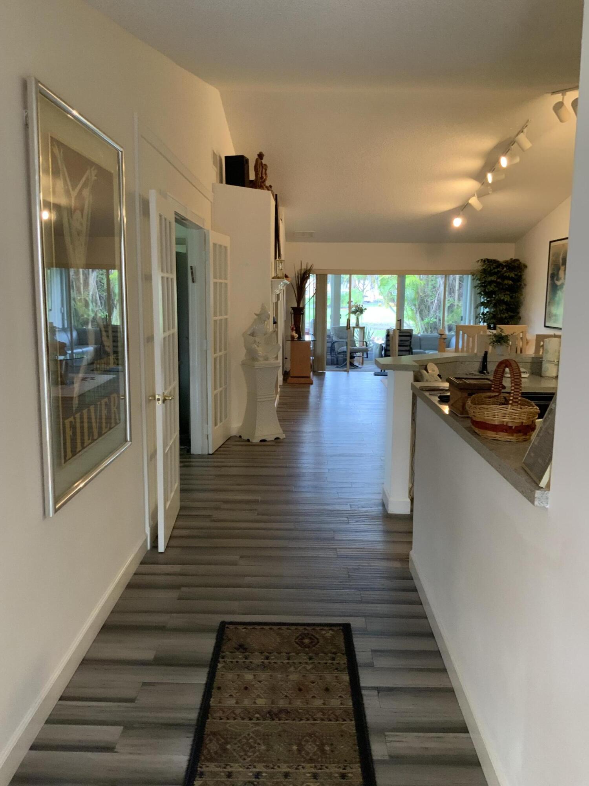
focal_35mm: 29
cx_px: 294
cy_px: 393
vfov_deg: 61.7
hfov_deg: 48.2
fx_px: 658
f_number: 1.8
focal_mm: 3
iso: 200
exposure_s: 1/60
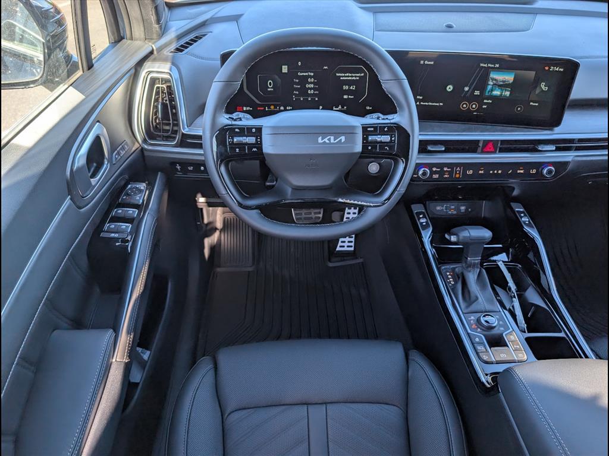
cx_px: 304
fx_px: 422
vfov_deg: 56.8
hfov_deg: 71.6
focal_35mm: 24
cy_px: 228
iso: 114
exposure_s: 1/385
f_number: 1.68
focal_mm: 6.9
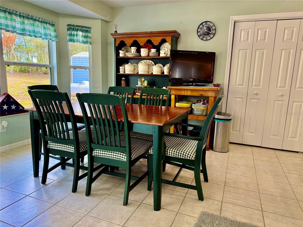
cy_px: 114
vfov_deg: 56.8
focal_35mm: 24
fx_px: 210
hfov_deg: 71.6
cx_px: 152
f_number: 1.78
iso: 200
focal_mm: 6.76
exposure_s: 1/145
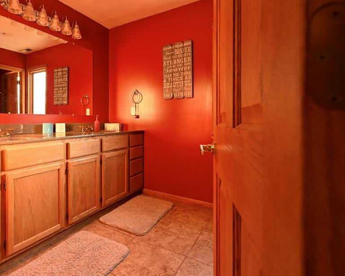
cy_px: 138
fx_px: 204
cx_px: 122
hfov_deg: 78.4
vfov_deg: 68.1
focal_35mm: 20
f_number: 5.6
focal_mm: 16
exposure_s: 1/60
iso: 2500
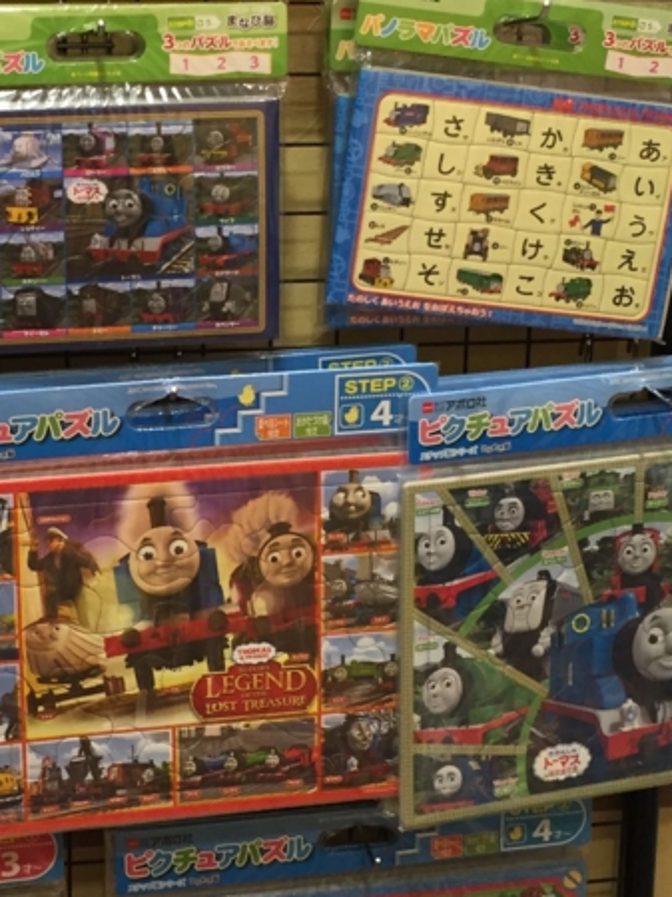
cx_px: 171
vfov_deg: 29.2
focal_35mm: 66
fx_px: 1710
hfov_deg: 22.0
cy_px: 293
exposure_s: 1/30
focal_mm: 4.15
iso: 50
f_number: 2.2
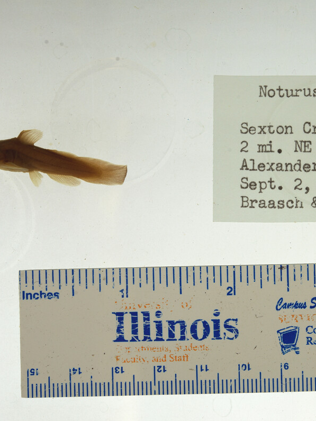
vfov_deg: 22.5
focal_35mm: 87
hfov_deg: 16.9
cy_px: 210
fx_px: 1059
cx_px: 233
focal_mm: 60
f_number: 10
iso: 100
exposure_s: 1/200
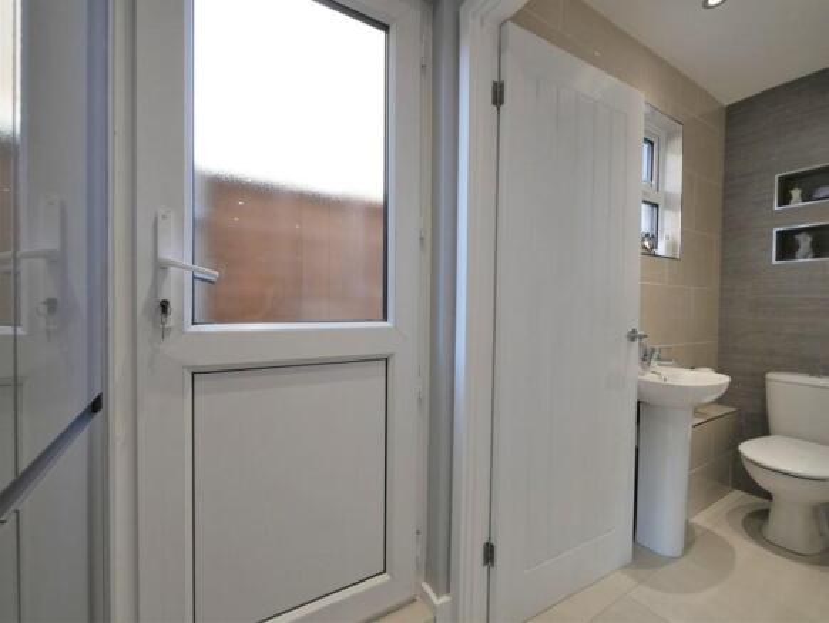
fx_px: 335
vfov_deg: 85.7
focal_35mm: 14
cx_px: 414
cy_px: 312
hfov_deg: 102.0
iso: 320
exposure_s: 1/60
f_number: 4
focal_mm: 7
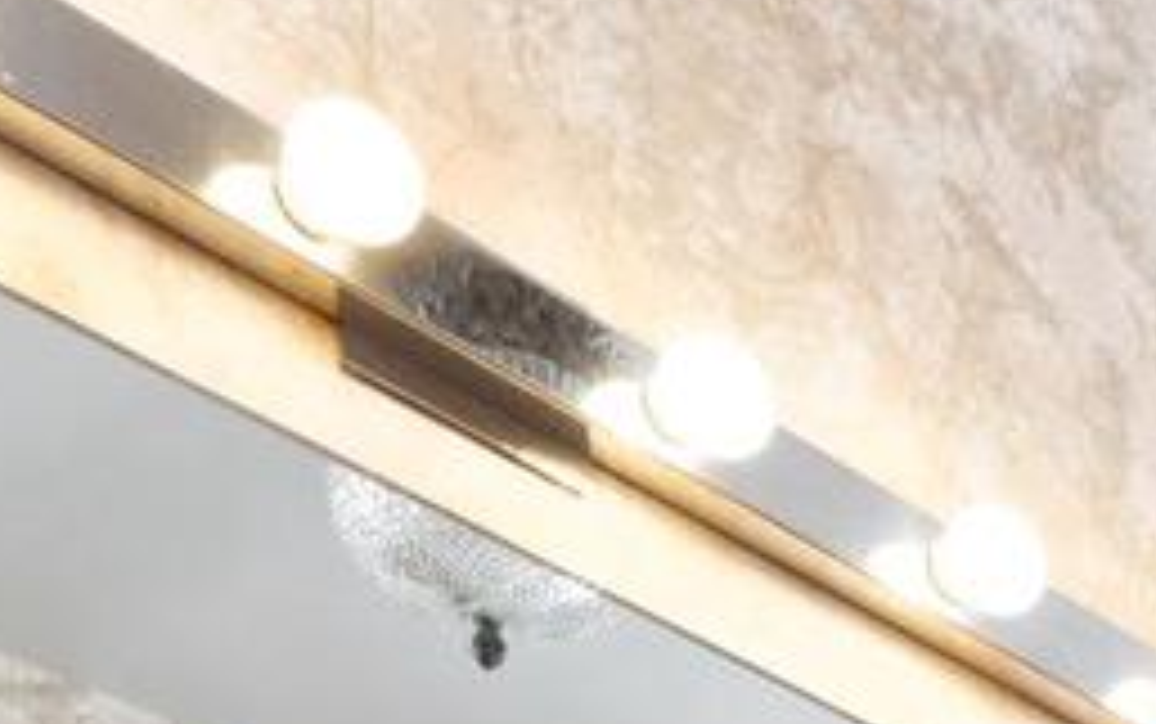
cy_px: 2087
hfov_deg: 20.5
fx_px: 2522
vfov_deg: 11.2
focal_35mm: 80
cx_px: 1912
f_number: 14
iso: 250
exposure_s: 1/10
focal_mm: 14
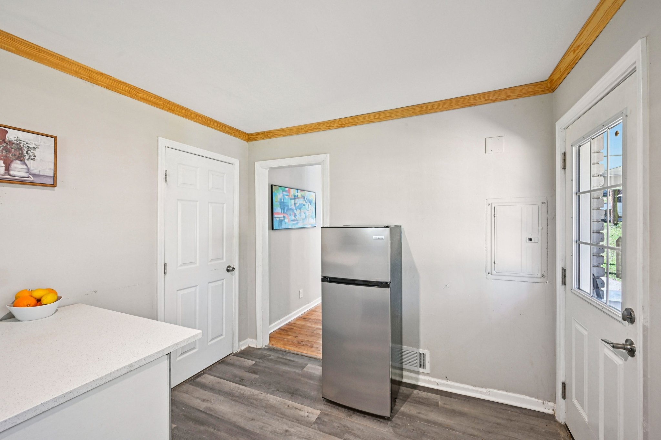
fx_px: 275
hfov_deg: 100.4
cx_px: 330
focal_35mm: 15
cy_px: 220
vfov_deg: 77.3
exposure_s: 1/15
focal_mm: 15
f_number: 8
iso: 450
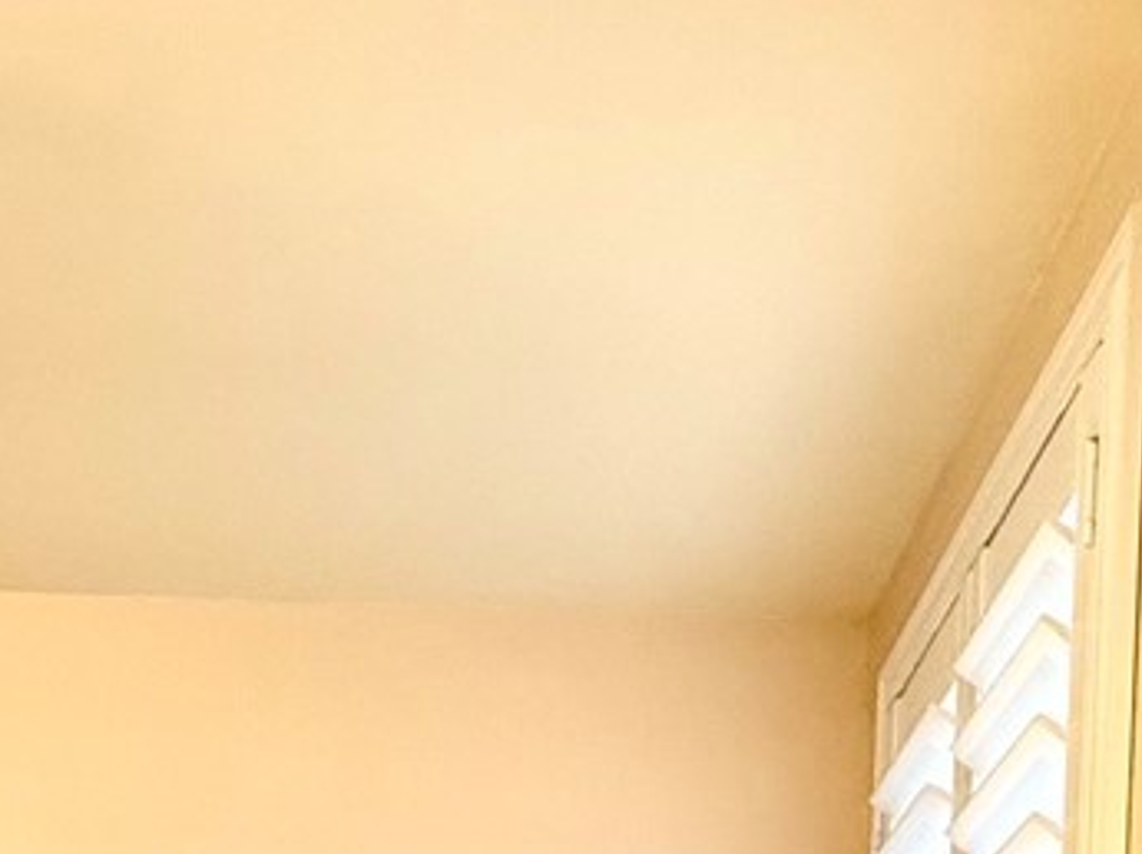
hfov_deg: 29.7
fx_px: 2142
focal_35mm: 65
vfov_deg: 18.5
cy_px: 1453
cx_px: 417
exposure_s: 1/120
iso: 320
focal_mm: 2.22
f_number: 2.2
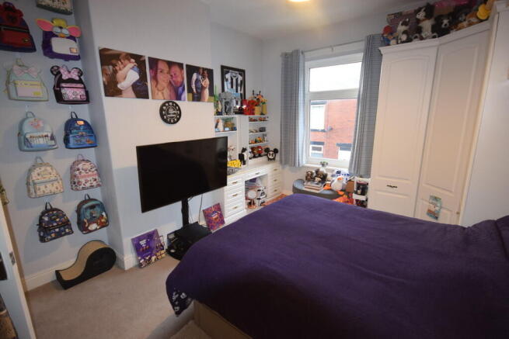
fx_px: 244
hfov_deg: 92.4
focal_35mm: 17
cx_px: 254
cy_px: 170
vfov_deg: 69.7
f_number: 4.2
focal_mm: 11.5
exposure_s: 1/60
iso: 900
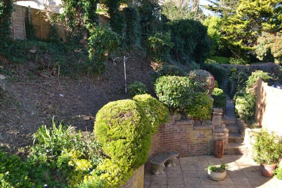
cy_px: 94
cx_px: 141
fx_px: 259
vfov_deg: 40.0
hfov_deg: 57.2
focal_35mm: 33
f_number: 4
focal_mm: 22
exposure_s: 1/125
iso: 140
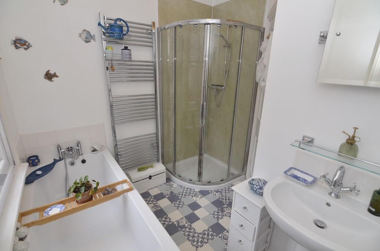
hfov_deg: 95.1
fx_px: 174
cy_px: 126
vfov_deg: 71.8
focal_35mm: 16
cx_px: 190
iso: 800
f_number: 5
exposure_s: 1/60
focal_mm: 11
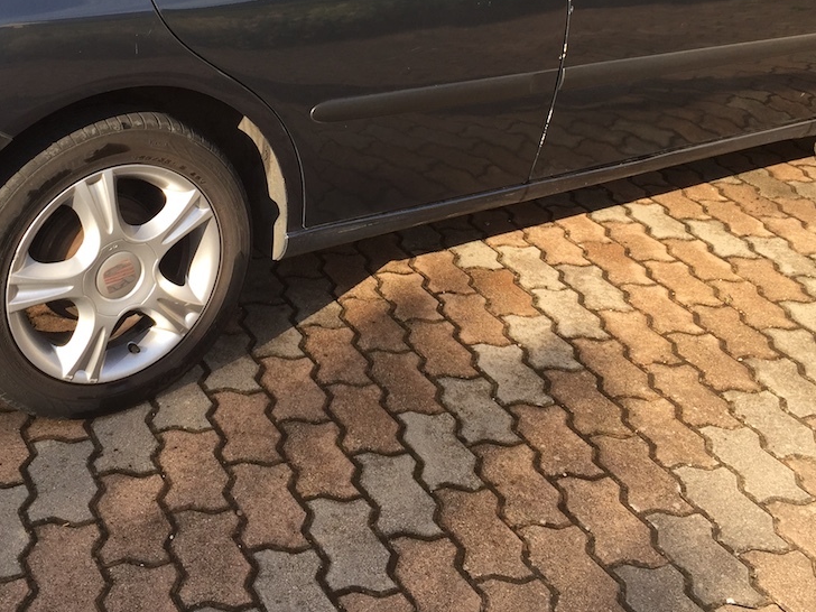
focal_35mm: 51
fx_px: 1202
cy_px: 75
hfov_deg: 37.3
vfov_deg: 27.6
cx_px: 305
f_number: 2.2
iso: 32
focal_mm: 4.15
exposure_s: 1/527
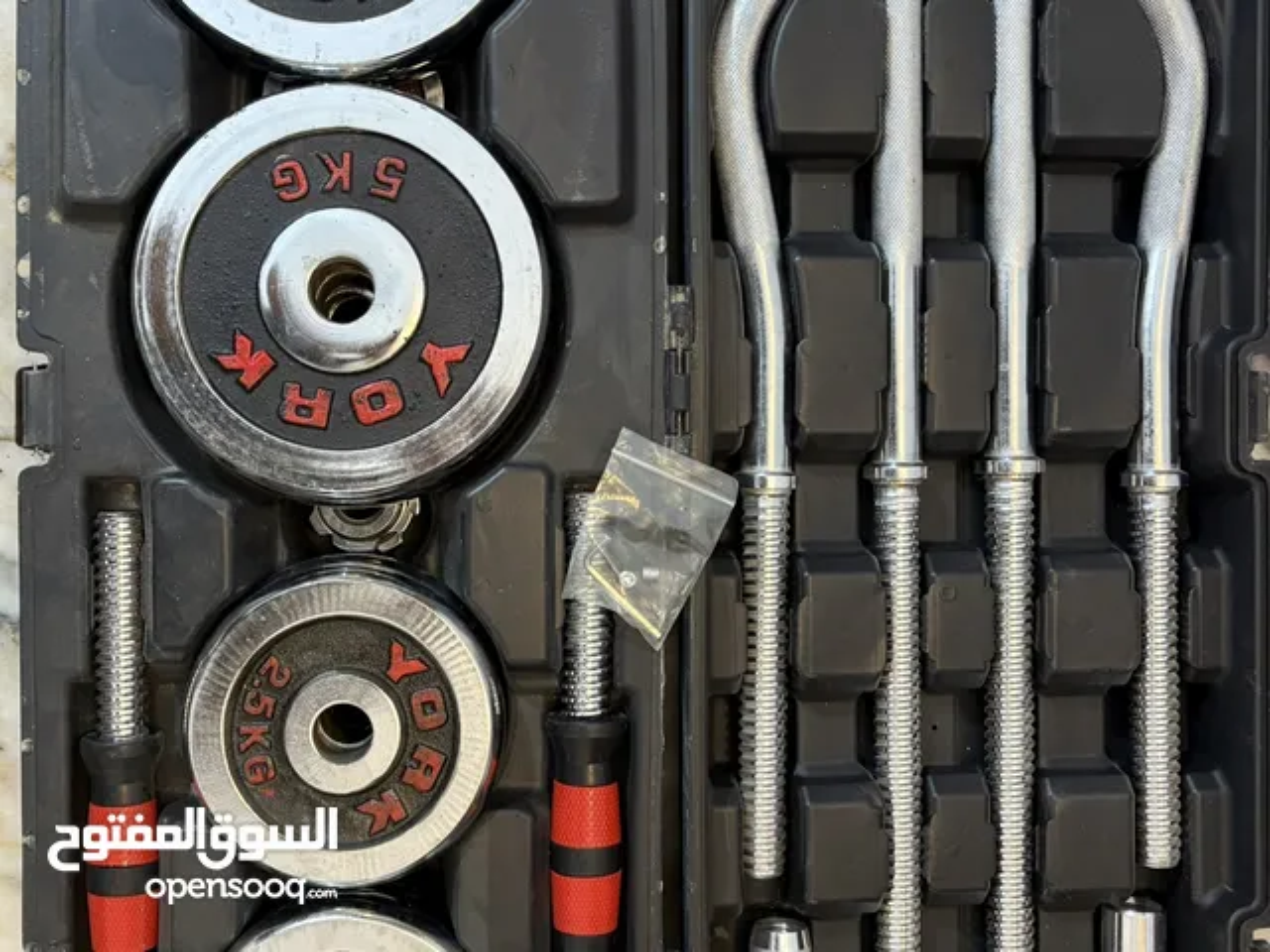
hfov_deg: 67.3
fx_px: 954
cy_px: 476
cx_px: 635
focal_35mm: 26
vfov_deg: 53.1
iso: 250
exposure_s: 1/50
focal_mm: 5.96
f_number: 1.6
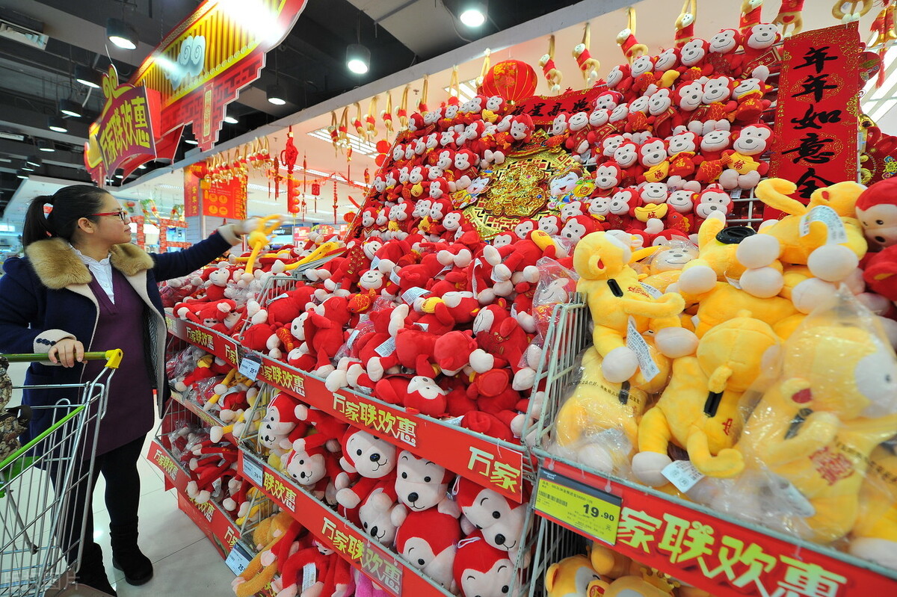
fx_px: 349
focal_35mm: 14
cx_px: 448
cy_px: 298
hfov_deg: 104.3
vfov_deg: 81.2
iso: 1000
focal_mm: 14
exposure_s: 1/50
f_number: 4.5
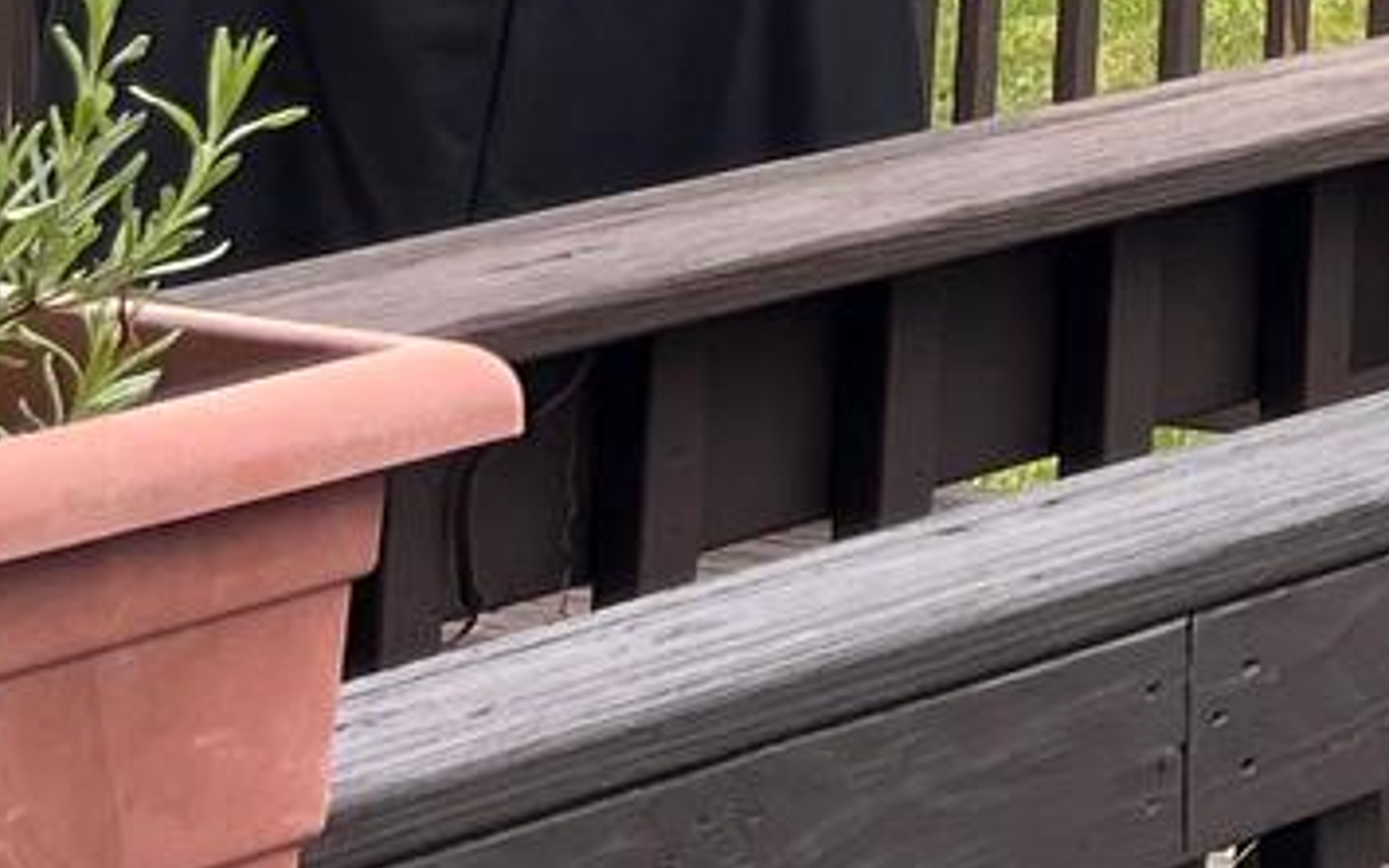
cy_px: -1368
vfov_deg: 7.6
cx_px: 2950
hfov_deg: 11.6
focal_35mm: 159
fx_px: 6020
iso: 50
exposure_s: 1/649
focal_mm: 5.1
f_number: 1.6
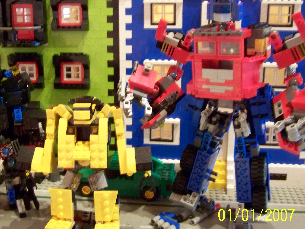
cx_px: 123
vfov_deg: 30.3
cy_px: 108
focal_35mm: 48
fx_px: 423
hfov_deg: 39.5
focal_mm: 6.3
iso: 400
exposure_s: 1/5
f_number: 2.8
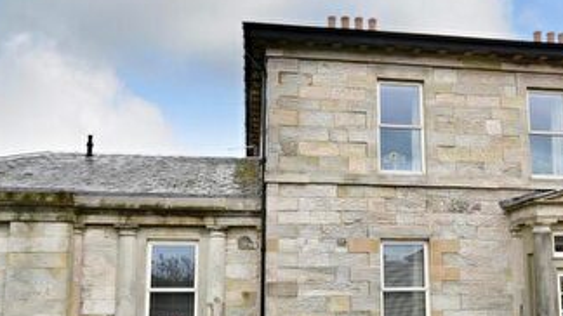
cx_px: 335
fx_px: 507
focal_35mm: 34
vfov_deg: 34.3
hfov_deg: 57.6
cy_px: 214
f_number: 8
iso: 100
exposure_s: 1/30
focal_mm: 10
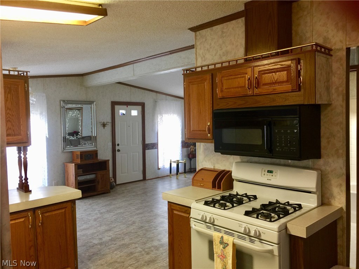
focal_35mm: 29
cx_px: 180
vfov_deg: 48.2
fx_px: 301
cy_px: 134
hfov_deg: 61.7
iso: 32
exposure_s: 1/15
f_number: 2.2
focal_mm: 4.15
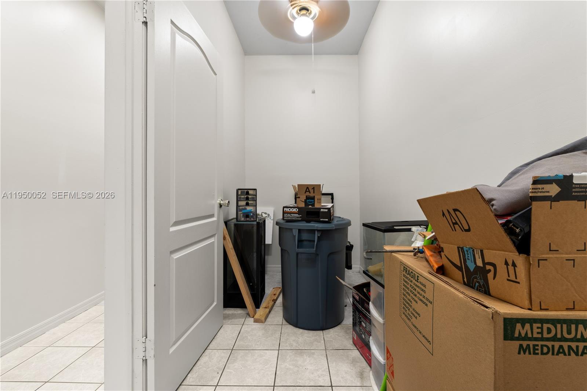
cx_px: 294
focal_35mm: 15
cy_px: 196
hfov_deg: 100.4
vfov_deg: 77.3
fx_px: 245
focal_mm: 10
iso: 100
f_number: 9
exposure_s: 10
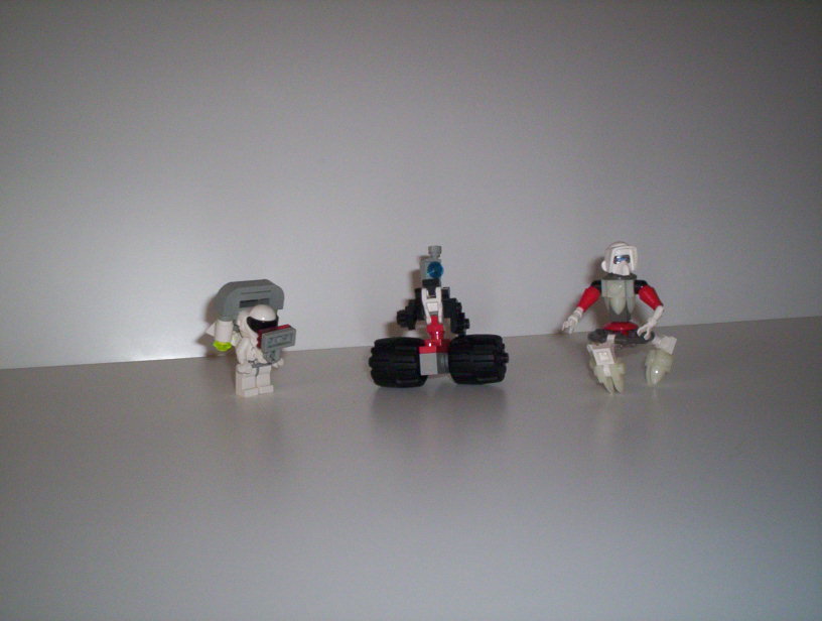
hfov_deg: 48.9
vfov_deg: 37.9
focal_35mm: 38
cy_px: 310
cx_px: 411
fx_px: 904
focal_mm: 4.99
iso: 140
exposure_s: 1/60
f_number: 4.5
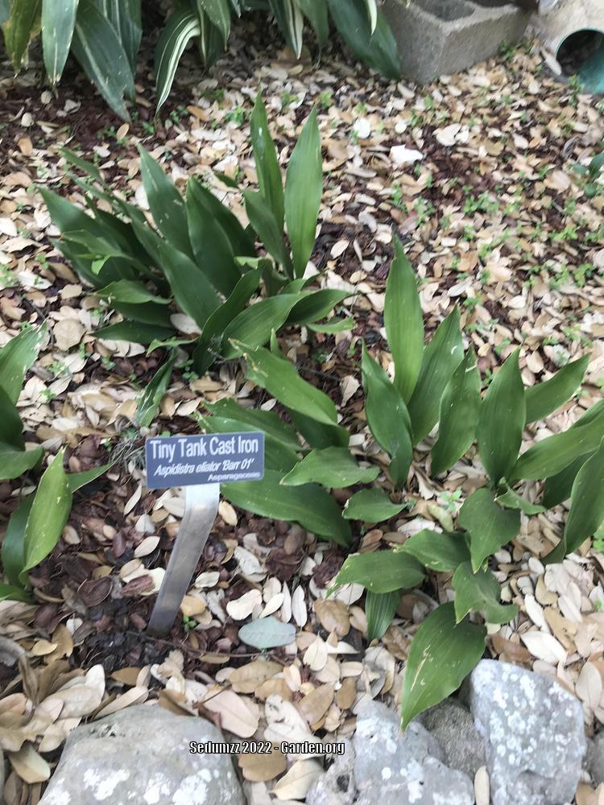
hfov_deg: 49.7
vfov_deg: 63.4
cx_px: 302
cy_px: 402
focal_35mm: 28
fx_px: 651
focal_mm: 4
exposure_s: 1/114
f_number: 1.8
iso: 20
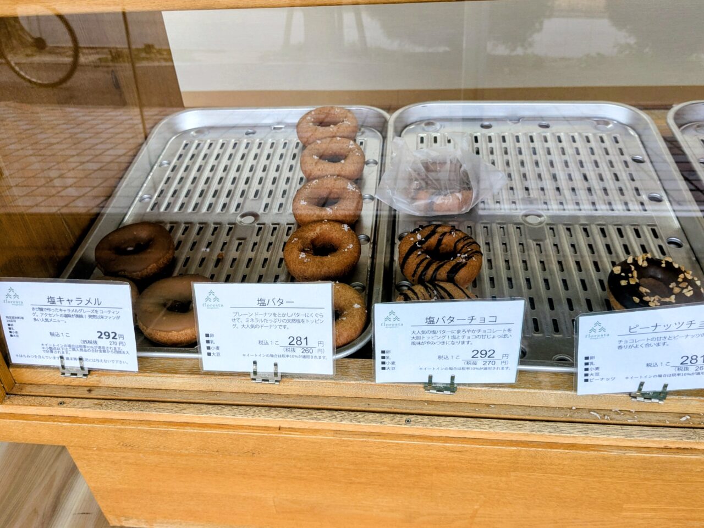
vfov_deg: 51.4
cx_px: 352
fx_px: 549
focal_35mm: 27
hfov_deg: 65.3
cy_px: 264
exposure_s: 1/184
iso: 57
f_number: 1.73
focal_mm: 4.38
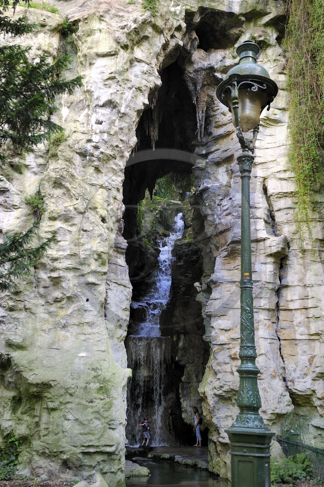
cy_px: 244
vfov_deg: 50.7
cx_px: 162
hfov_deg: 35.0
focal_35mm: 38
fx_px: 514
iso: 400
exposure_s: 1/80
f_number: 4.5
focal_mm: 38
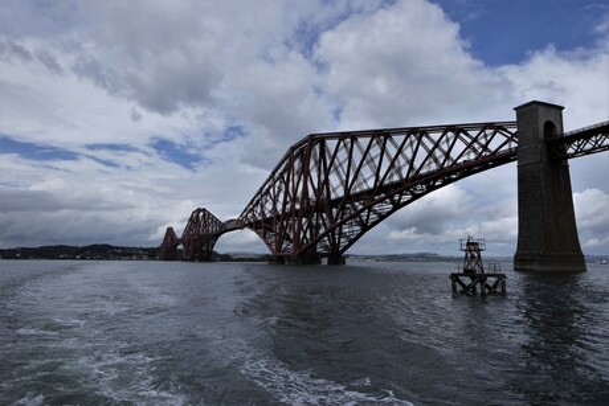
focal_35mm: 24
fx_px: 406
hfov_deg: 73.7
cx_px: 304
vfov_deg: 53.2
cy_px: 203
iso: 125
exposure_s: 1/1000
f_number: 5
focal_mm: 8.8
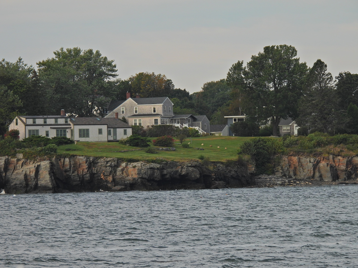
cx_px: 179
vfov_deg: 5.0
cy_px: 134
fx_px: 3103
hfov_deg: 6.6
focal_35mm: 300
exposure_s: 1/640
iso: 100
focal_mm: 53.5
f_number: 5
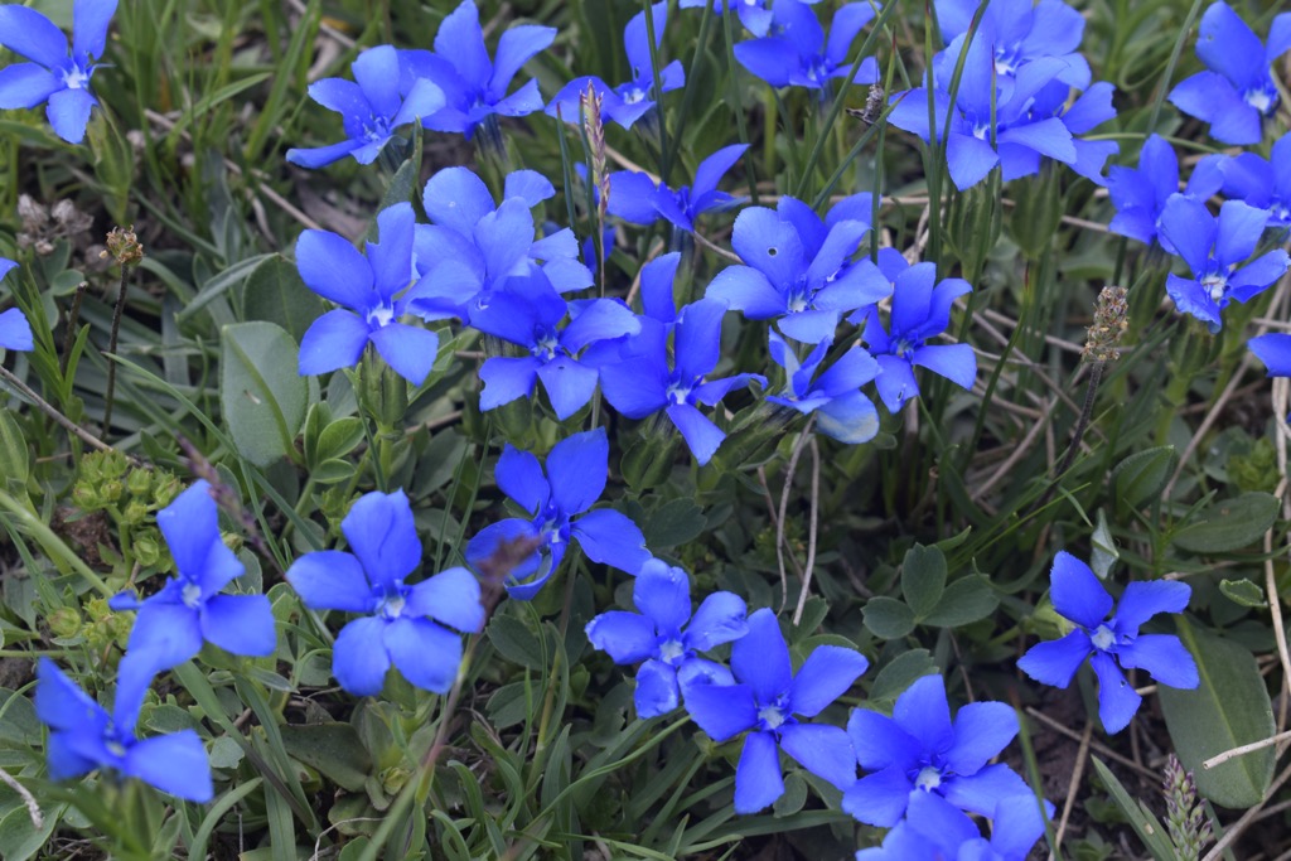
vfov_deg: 16.6
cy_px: 430
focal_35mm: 82
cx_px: 646
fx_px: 2959
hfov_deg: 24.6
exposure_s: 1/125
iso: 400
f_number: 8
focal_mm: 55
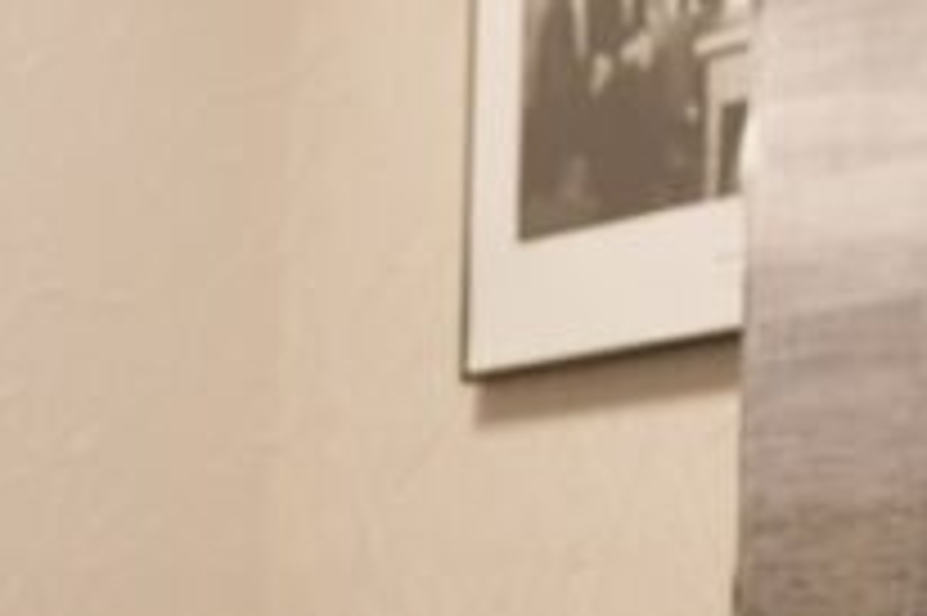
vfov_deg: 6.9
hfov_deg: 10.4
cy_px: 1140
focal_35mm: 194
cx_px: -297
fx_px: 4991
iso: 640
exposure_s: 1/60
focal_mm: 26
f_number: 4
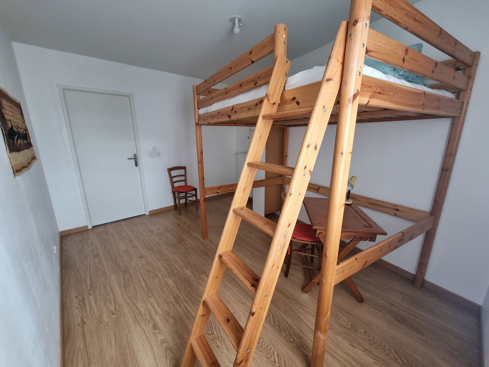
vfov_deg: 89.9
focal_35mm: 13
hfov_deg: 106.2
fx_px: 184
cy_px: 184
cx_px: 244
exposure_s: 1/50
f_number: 2.2
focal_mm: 2.2
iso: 320
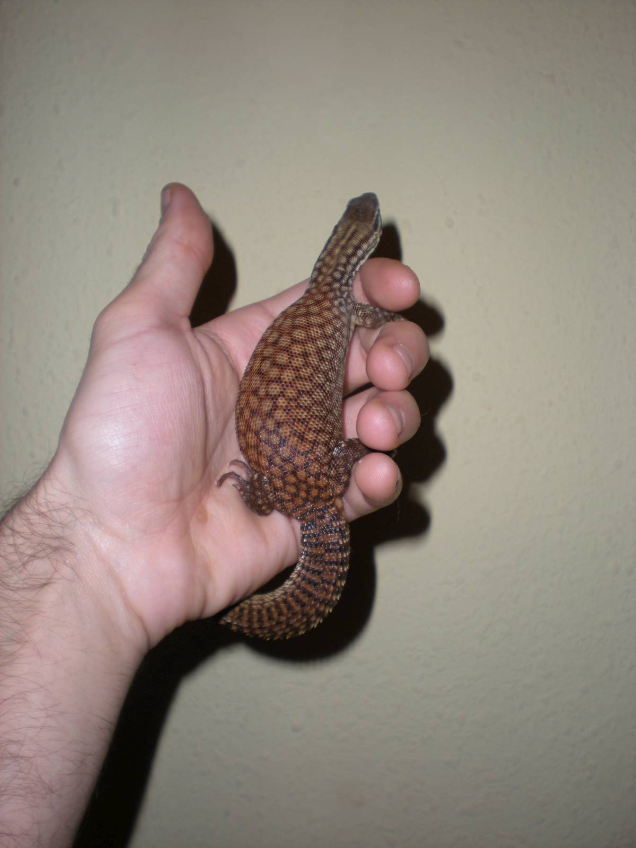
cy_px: 424
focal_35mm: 38
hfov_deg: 37.7
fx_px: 931
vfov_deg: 49.0
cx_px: 318
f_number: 3.1
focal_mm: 6.3
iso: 64
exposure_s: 1/60
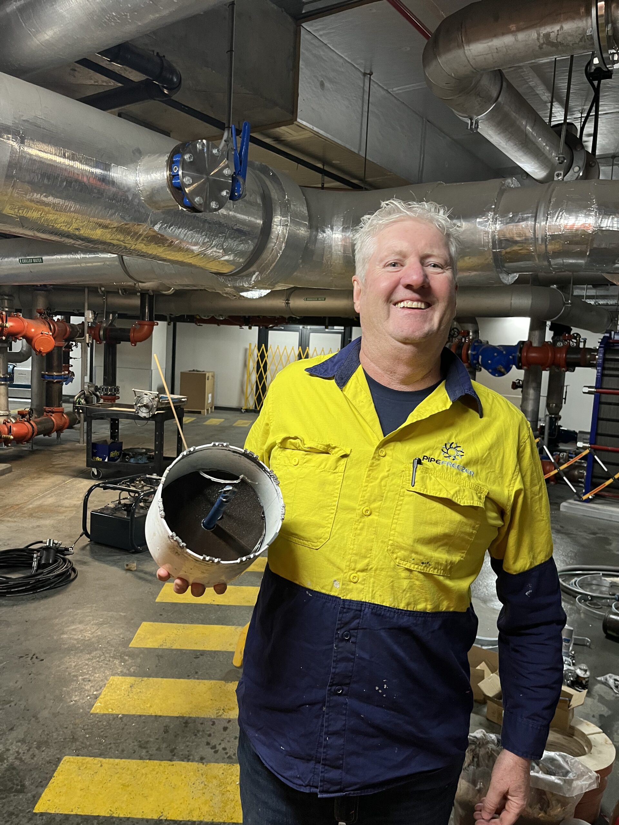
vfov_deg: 67.3
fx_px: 620
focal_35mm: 26
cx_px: 310
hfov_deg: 53.1
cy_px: 412
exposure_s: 1/50
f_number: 1.6
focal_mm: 5.1
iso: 125
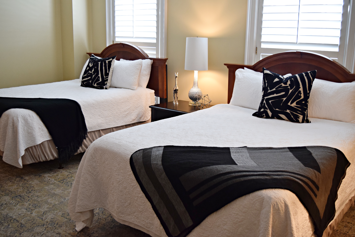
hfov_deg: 51.3
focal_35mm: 38
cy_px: 118
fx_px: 370
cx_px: 178
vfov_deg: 35.5
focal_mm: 25
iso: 900
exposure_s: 1/40
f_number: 4
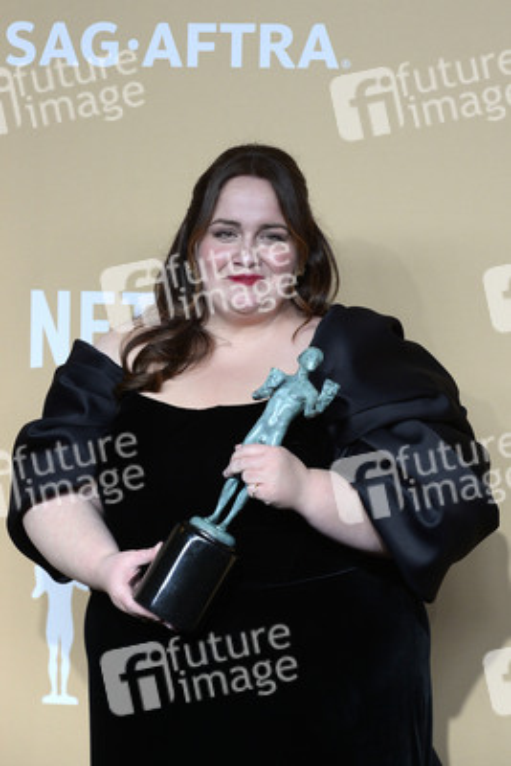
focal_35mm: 122
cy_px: 383
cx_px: 256
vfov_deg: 16.8
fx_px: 2595
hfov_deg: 11.2
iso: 1600
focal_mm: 122
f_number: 6.3
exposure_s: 1/250
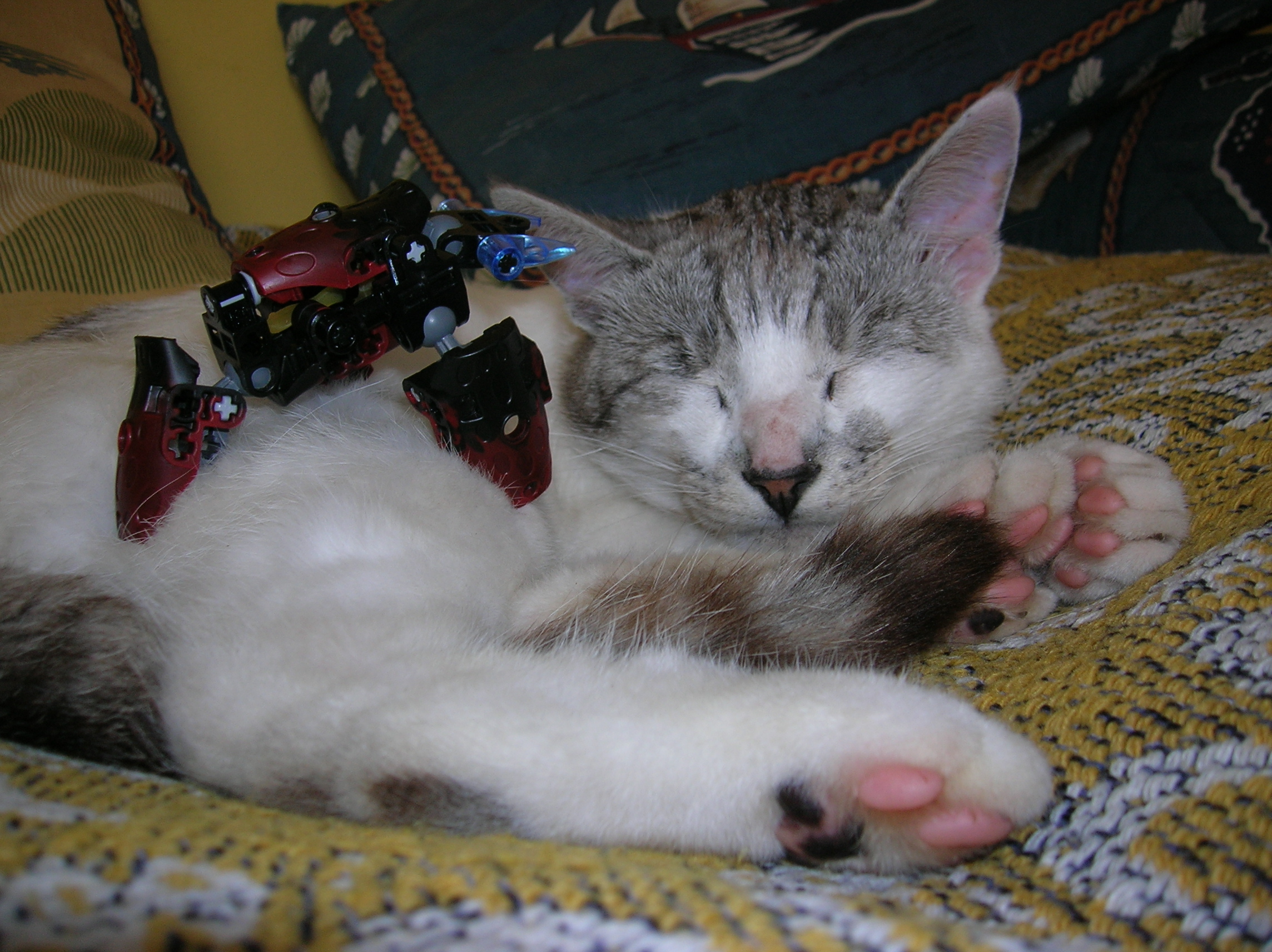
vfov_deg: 41.7
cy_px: 476
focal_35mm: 34
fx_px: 1248
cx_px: 636
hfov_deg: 54.0
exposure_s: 1/60.1
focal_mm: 5.7
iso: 50
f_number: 2.9
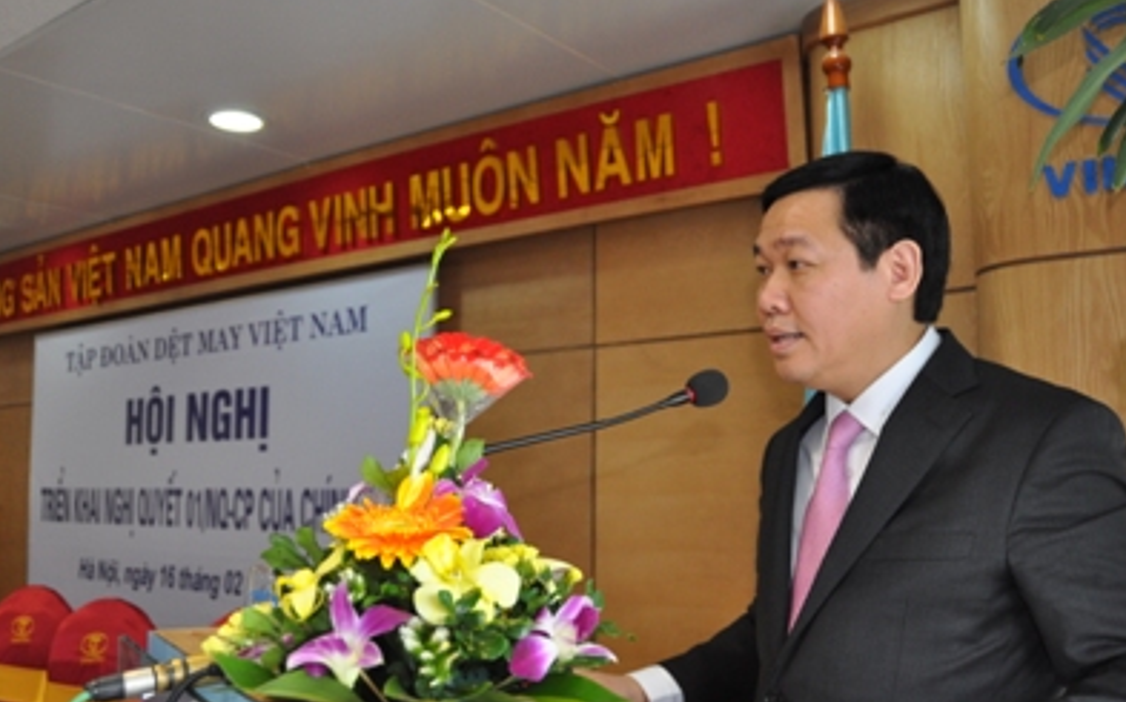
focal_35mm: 35
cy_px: 342
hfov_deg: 55.4
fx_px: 1073
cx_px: 573
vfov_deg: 36.2
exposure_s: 1/100
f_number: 3.5
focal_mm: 20
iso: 800
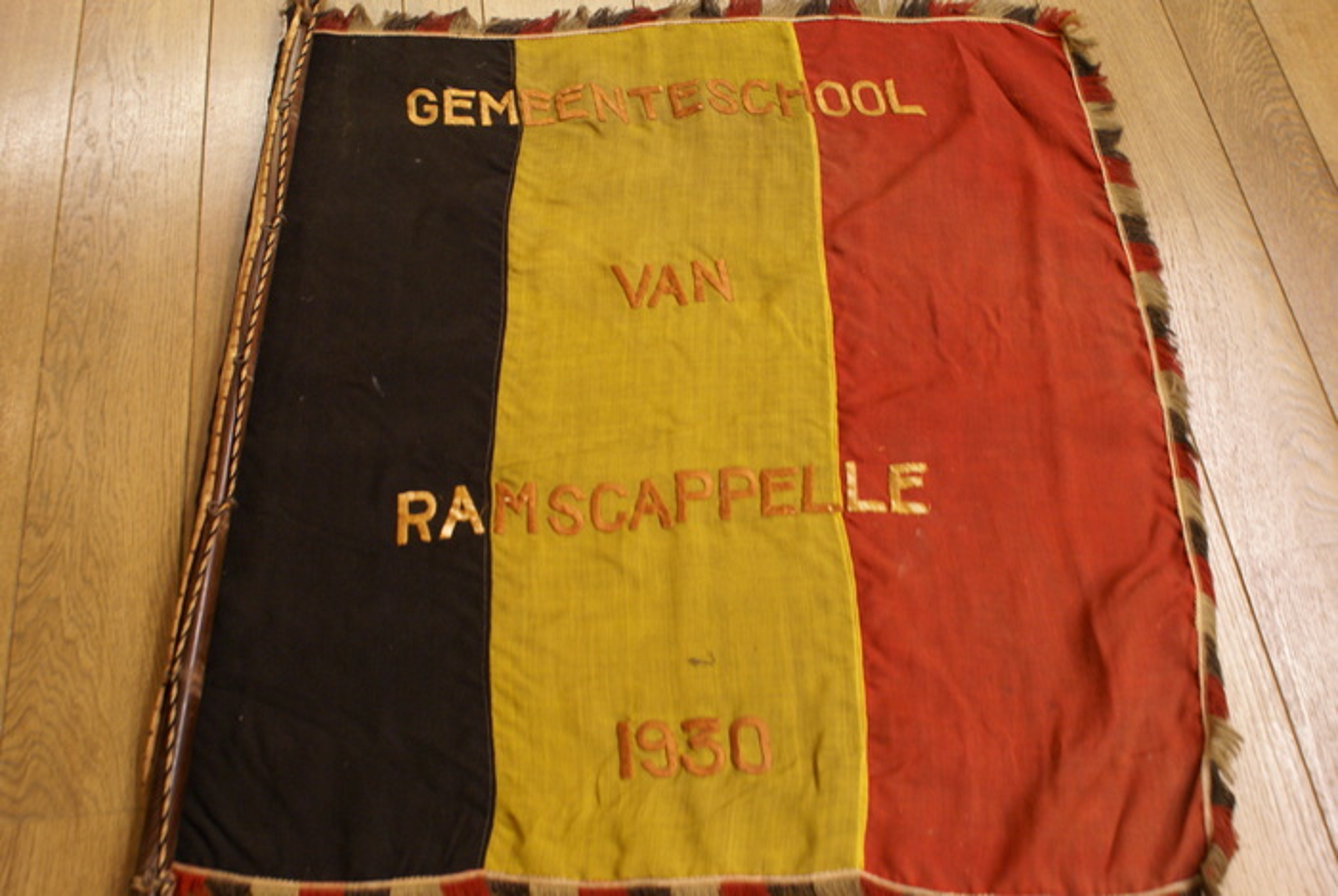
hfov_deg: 49.5
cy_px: 448
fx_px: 1452
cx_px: 669
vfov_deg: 34.3
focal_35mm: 39
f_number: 4.5
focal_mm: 26
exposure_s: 1/2.5
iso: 400
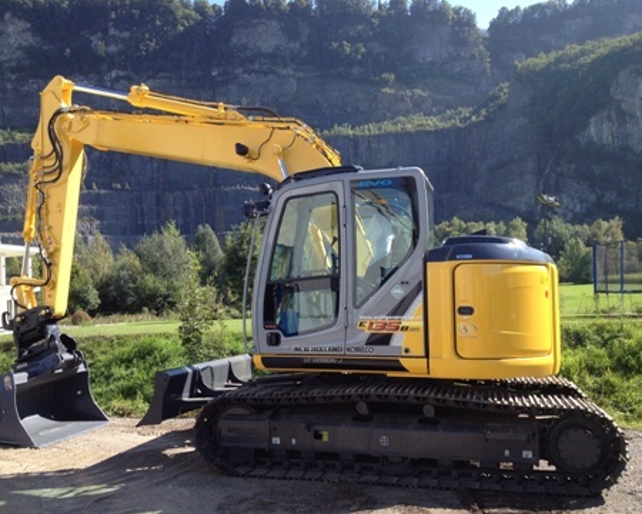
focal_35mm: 38
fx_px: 722
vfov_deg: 39.2
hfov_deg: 47.9
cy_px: 265
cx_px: 288
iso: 64
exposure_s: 1/613
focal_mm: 4.28
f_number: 2.4
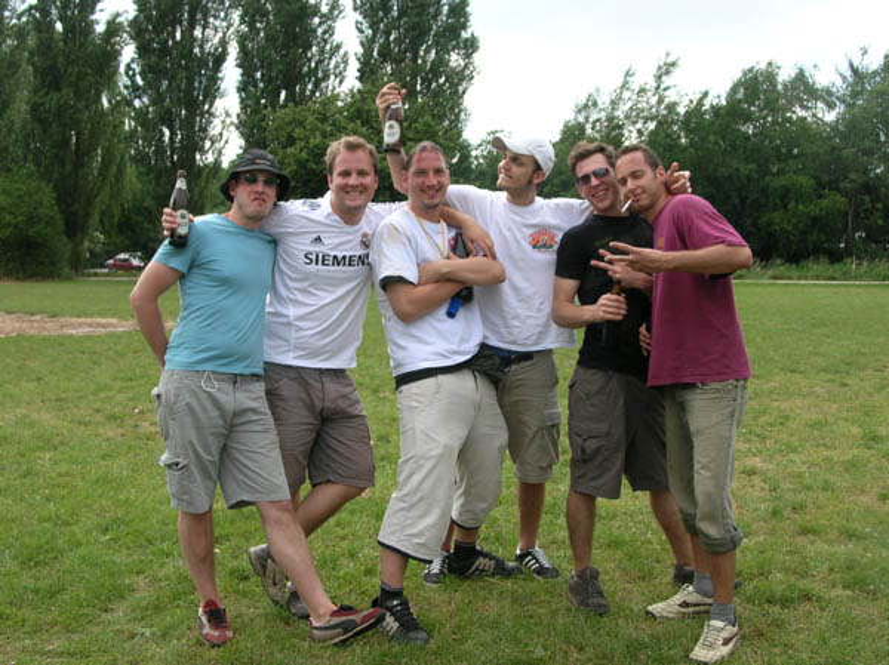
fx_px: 1078
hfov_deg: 44.8
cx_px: 444
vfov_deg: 34.3
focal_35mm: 42
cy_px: 332
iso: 50
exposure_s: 1/250
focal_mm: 6.9
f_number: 3.9
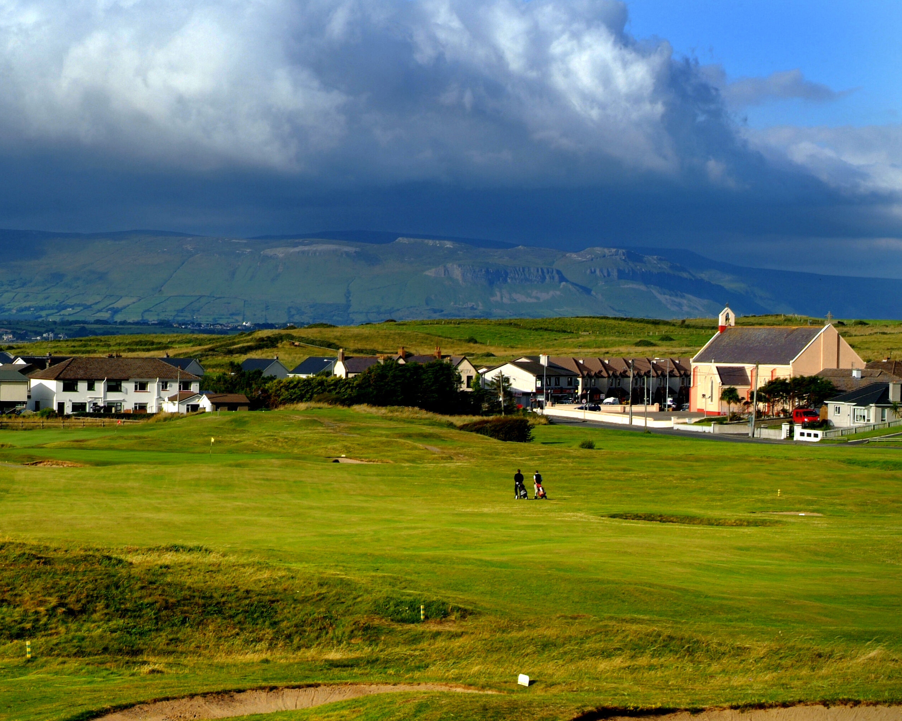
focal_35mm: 107
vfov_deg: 14.4
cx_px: 224
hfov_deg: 17.8
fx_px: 2856
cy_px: 424
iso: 100
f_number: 11
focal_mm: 50
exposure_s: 1/180
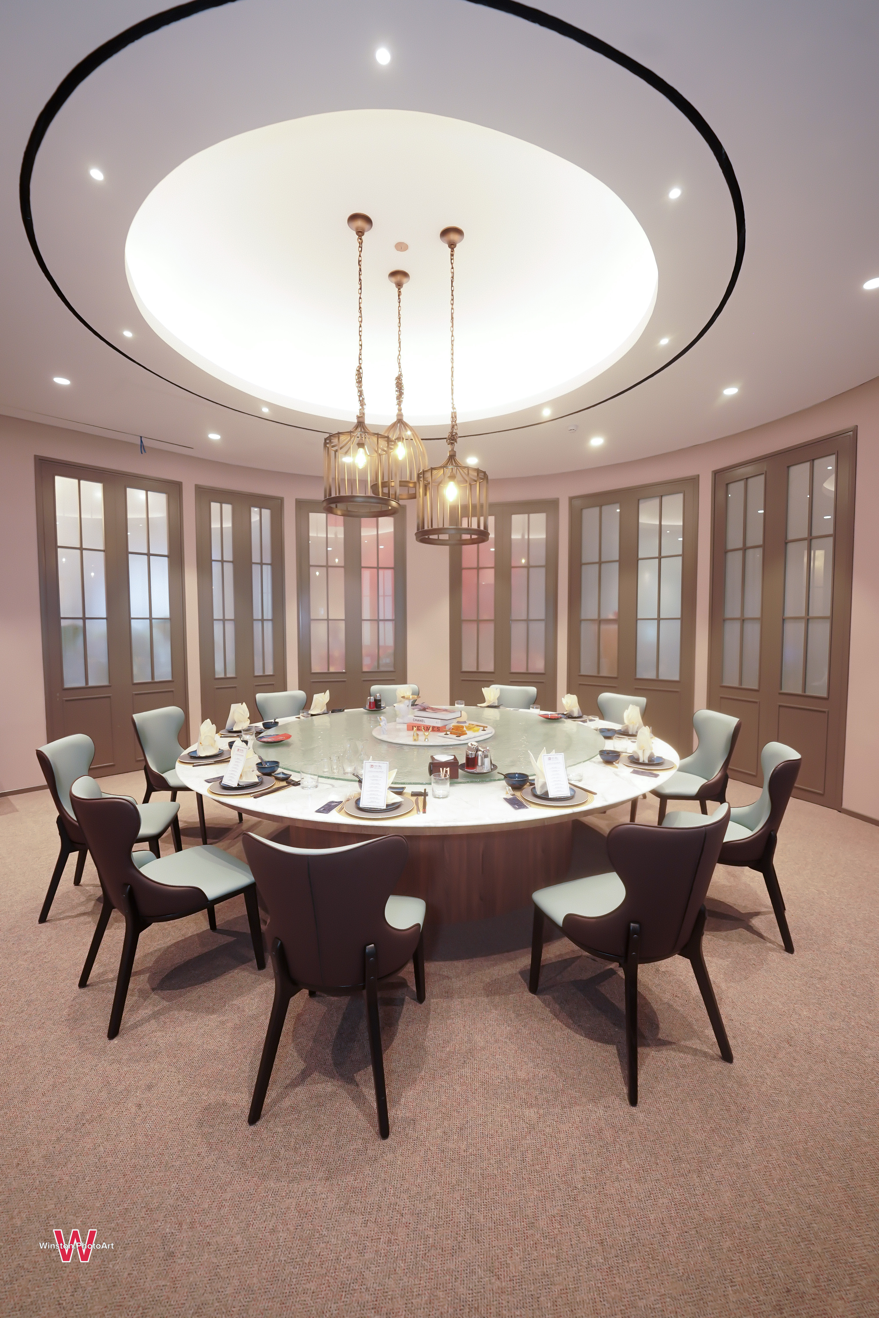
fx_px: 513
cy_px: 659
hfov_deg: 81.2
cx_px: 440
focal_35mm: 14
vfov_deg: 104.3
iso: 640
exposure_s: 1/50
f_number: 2.8
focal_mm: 14
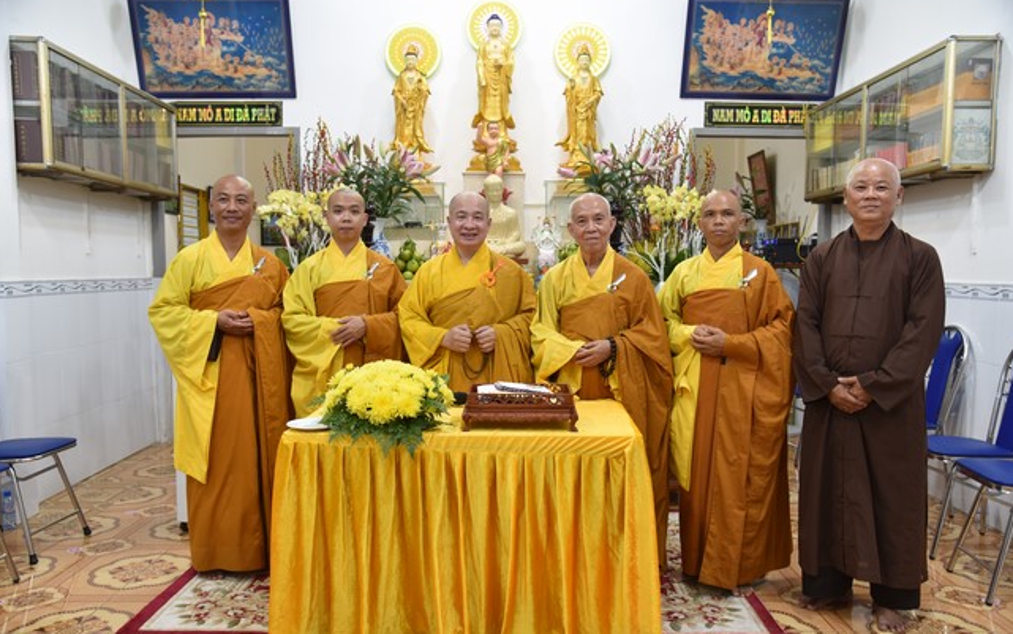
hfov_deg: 61.2
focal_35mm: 31
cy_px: 321
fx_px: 856
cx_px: 507
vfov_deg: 40.6
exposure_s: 1/60
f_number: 4
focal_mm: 30
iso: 720
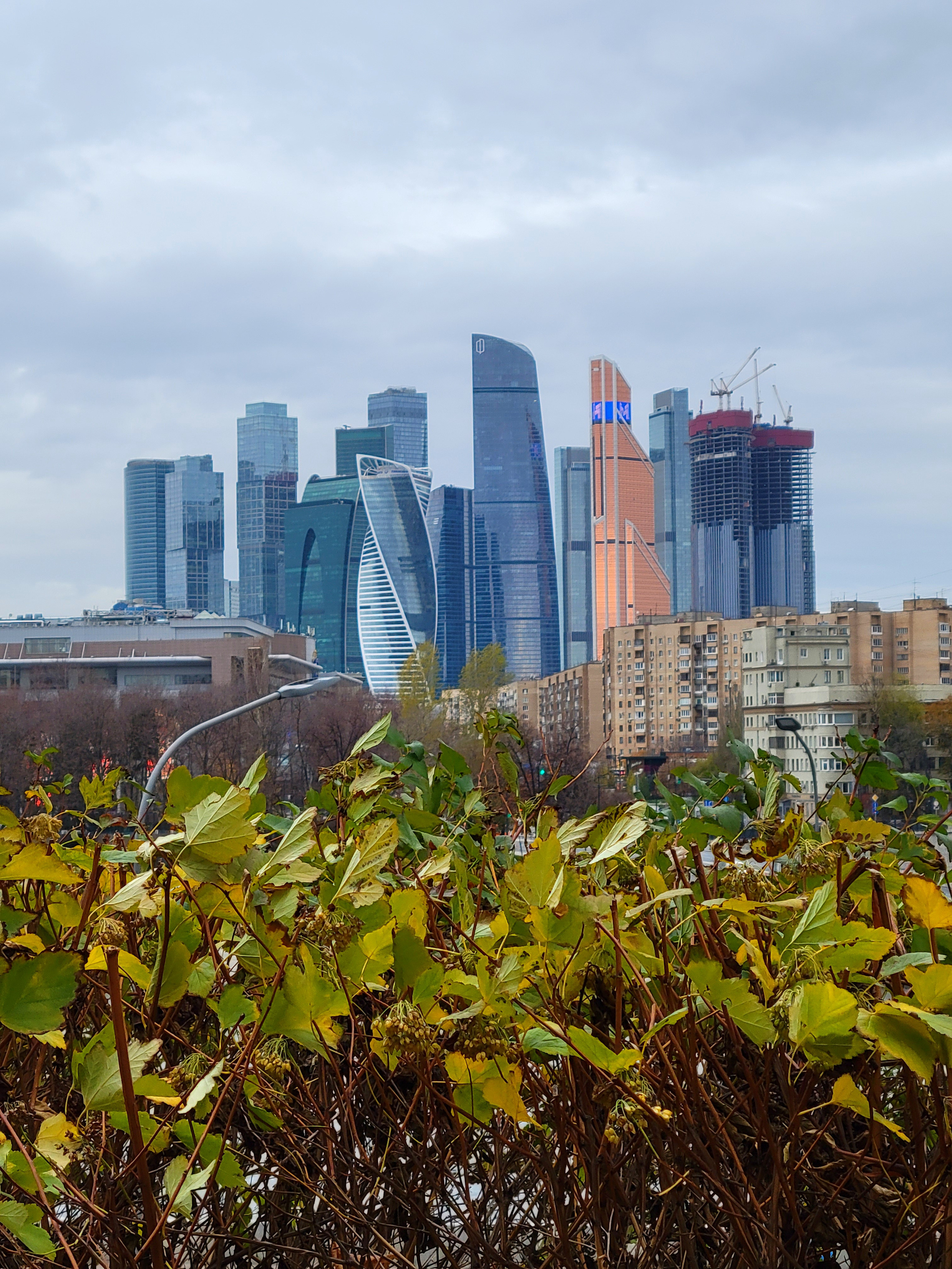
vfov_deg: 63.4
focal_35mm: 28
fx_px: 1027
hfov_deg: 49.7
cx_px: 476
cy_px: 634
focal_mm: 5.9
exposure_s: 1/303
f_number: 2
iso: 25
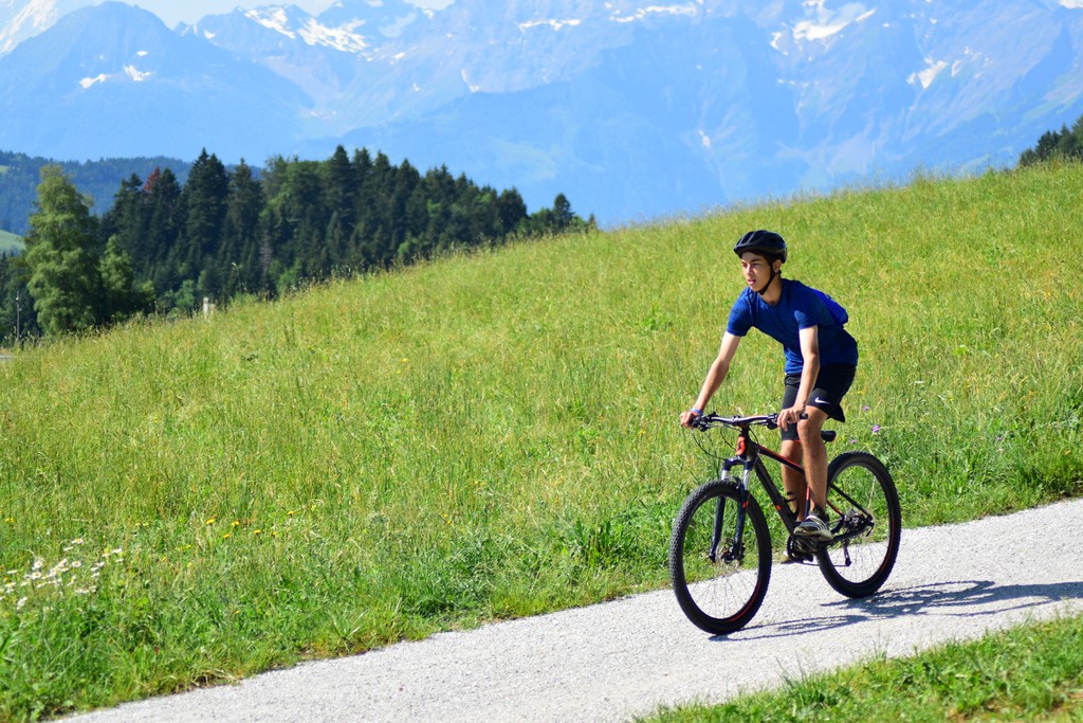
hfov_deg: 15.2
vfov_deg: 10.2
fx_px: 4062
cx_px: 542
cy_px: 362
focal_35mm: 135
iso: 250
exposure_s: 1/1250
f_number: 4
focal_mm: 90
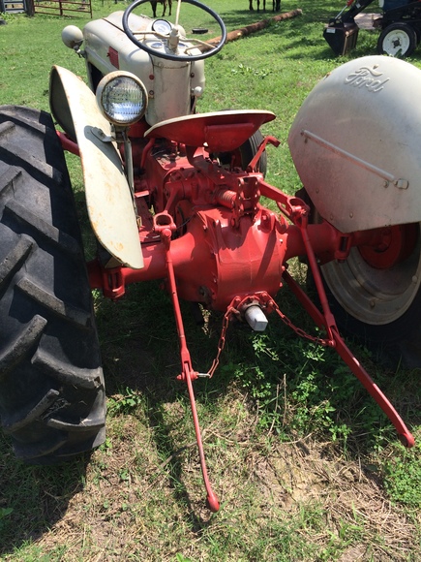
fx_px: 470
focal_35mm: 29
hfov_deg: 48.2
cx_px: 210
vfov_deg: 61.7
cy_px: 281
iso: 32
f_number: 2.2
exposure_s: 1/1244
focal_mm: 4.15
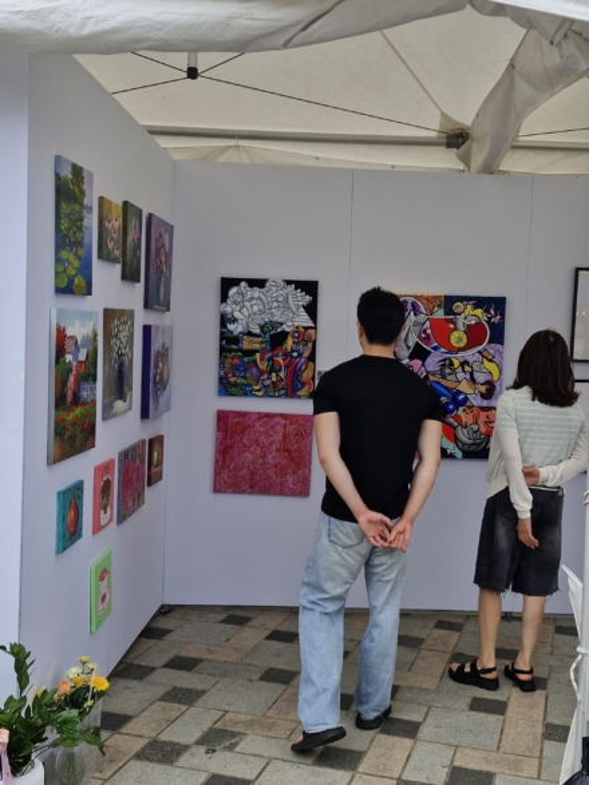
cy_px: 392
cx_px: 294
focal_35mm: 23
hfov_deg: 58.9
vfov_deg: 73.9
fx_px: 522
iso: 50
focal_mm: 5.54
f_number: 1.8
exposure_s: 1/833
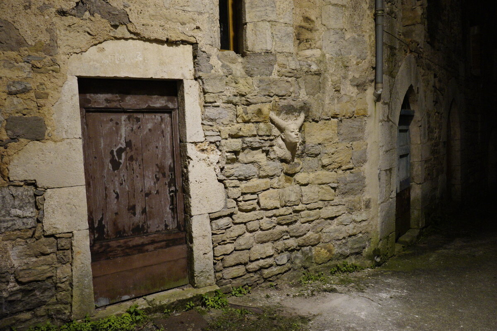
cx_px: 248
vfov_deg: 46.4
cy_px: 166
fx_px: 387
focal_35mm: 28
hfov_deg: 65.5
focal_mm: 28
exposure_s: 1/20
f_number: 4.5
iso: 6400
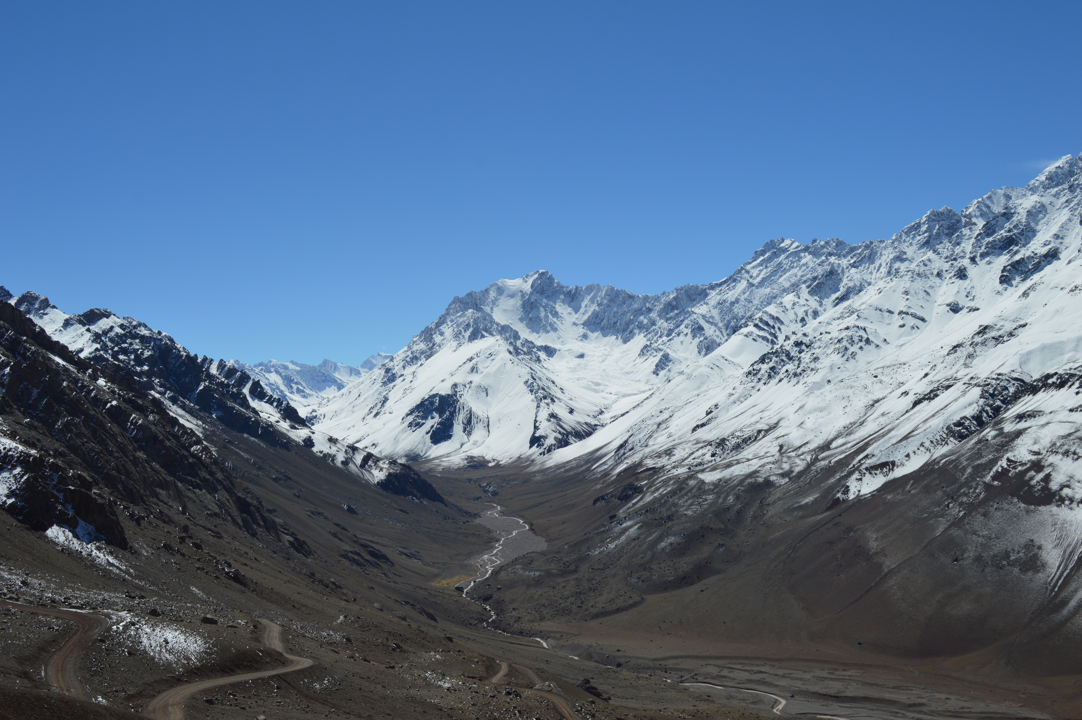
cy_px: 360
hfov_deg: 49.6
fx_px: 1171
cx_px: 541
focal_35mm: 39
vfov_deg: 34.1
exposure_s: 1/400
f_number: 10
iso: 100
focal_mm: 26
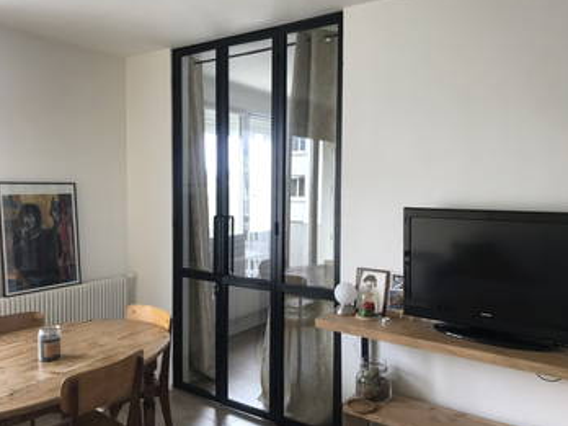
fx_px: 476
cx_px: 281
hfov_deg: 61.7
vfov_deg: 48.2
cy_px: 212
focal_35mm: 29
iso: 40
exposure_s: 1/100
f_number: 1.8
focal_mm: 3.99
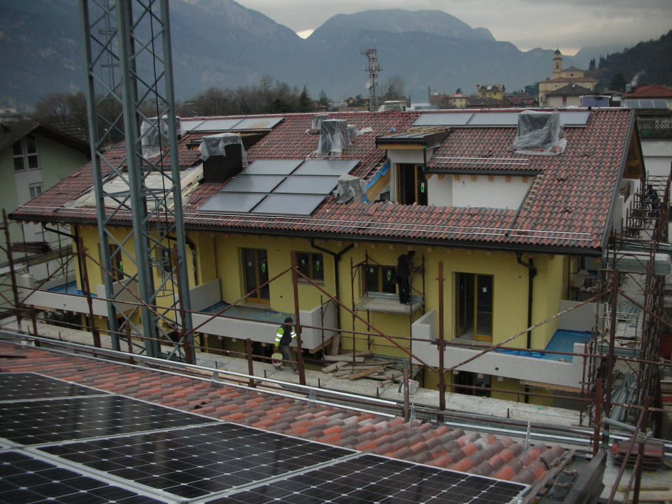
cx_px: 336
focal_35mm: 35
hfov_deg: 52.6
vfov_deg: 40.7
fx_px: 679
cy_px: 252
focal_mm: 5.8
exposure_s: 1/60.1
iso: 172
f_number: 3
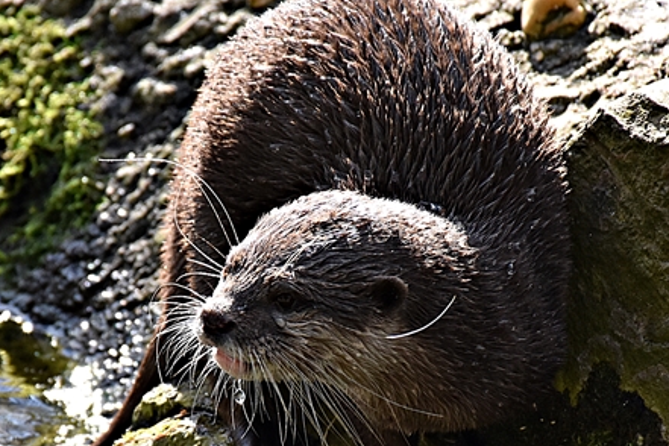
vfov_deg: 2.8
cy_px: 345
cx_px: 269
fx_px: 9068
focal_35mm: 488
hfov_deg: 4.2
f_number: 5.6
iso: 800
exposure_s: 1/640
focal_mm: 140
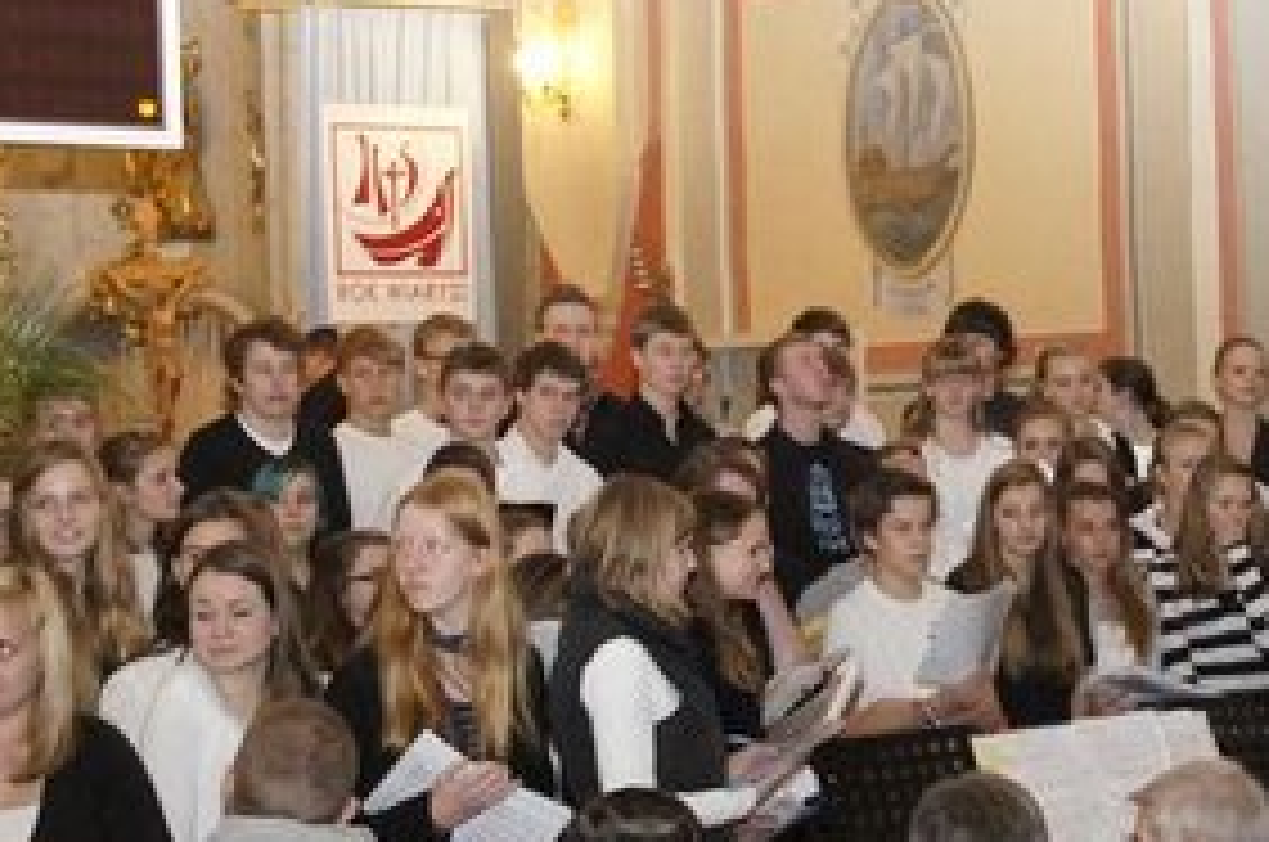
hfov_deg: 24.3
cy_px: 306
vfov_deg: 16.4
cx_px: 940
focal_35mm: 83
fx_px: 2921
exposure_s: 1/80
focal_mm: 24
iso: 3200
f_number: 5.6
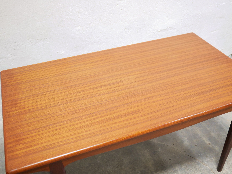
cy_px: 87
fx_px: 268
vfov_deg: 36.0
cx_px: 116
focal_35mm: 40
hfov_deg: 46.8
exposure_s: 1/60
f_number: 1.7
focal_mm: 20
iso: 1000
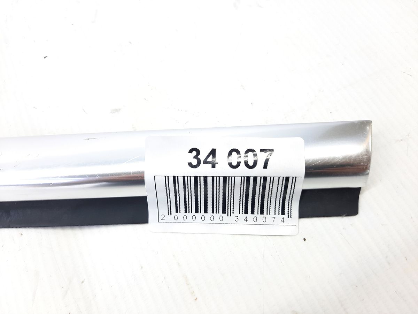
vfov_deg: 54.9
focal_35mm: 25
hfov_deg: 69.4
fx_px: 302
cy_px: 157
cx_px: 209
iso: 100
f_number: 2
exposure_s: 1/50
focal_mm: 4.6
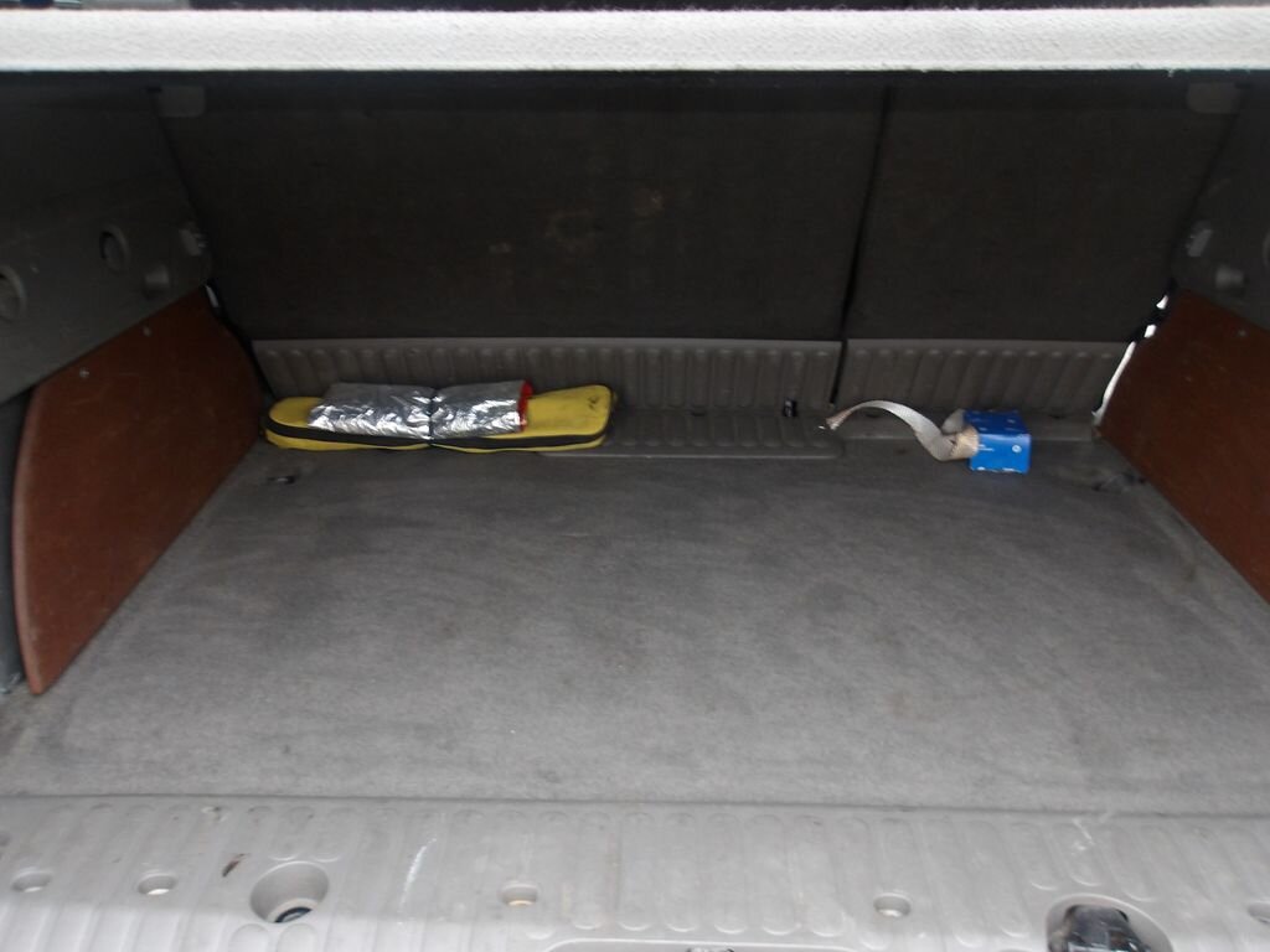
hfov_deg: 65.3
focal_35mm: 27
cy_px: 476
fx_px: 991
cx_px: 635
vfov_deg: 51.4
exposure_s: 1/15
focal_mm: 4.9
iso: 200
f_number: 3
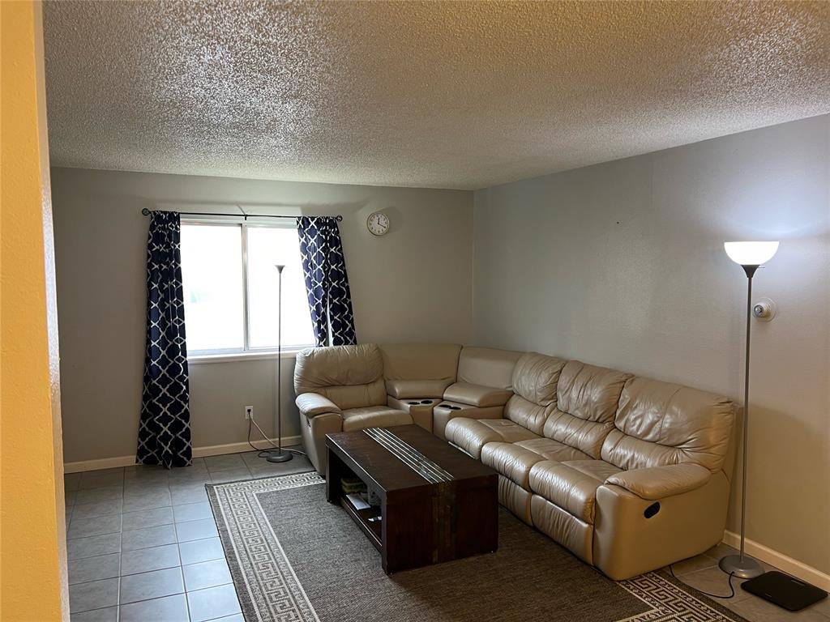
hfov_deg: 67.3
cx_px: 415
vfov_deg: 53.1
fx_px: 623
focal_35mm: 26
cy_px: 311
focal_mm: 5.7
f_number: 1.5
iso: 100
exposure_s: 1/60
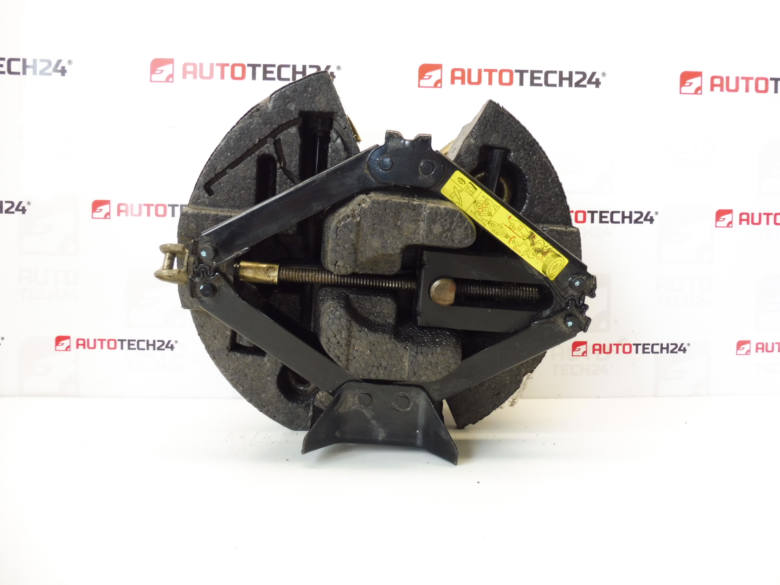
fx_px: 541
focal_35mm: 24
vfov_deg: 56.8
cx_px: 390
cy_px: 292
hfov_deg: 71.6
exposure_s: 1/60
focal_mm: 4.3
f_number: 3.5
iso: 200
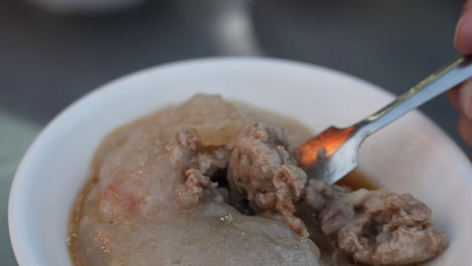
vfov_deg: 18.0
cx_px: 237
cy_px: 142
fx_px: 839
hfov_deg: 31.4
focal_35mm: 67
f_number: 5
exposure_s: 1/80
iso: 640
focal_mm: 63
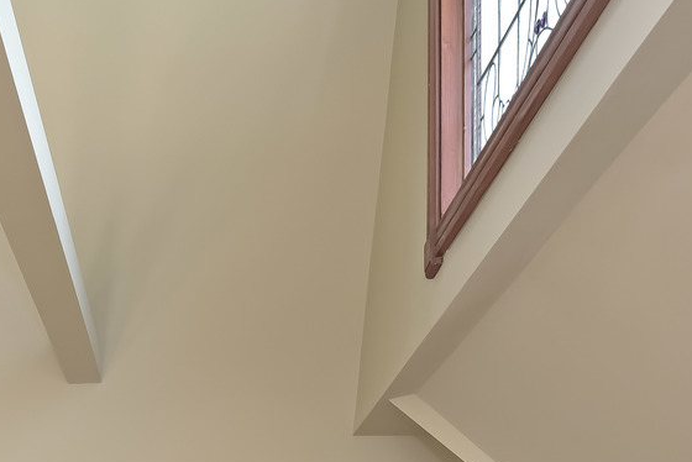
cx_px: 137
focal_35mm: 52
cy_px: 484
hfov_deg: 36.8
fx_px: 1000
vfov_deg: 24.6
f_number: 8
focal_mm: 18
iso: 640
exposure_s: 1/50
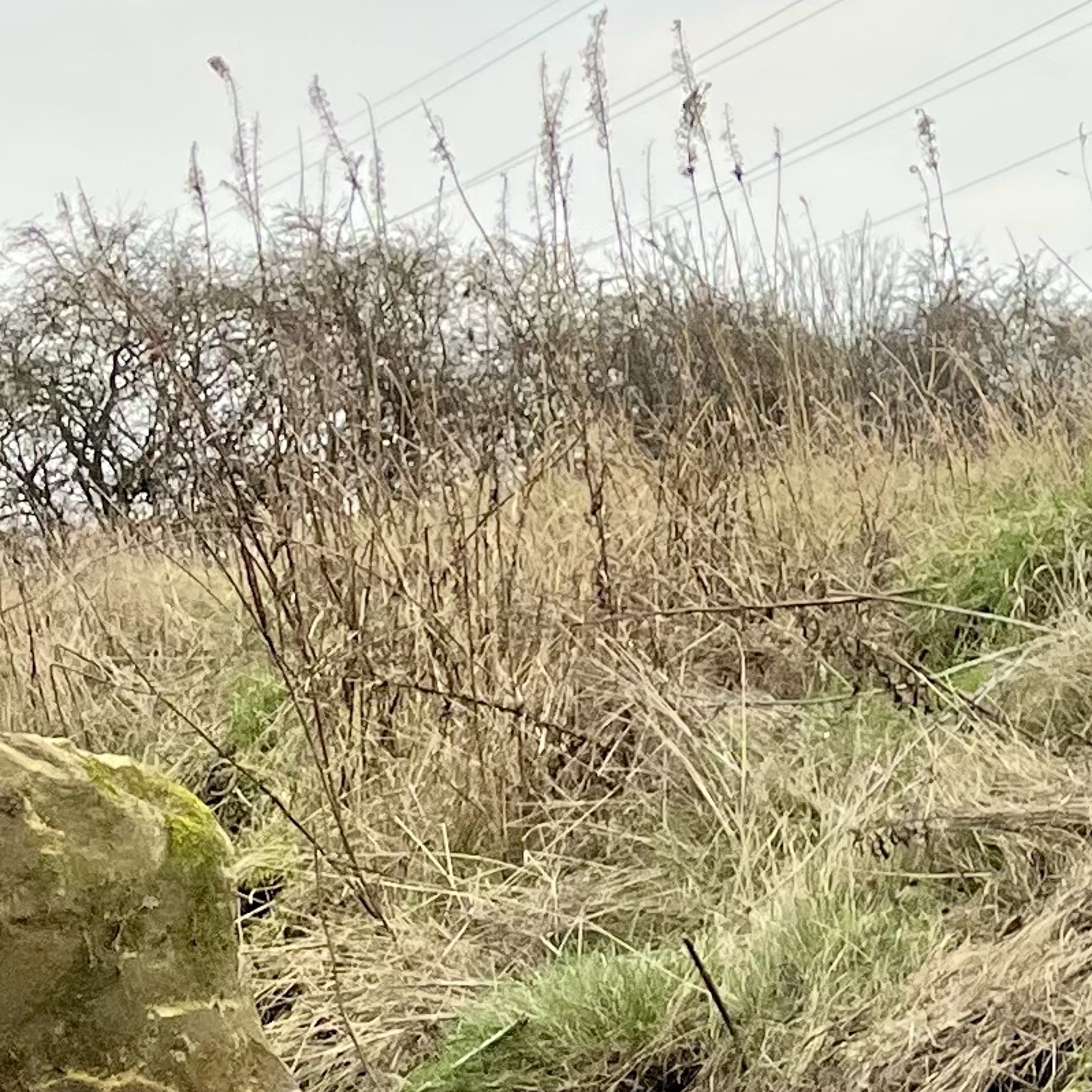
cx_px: 1652
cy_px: -40
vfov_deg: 14.7
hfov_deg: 14.0
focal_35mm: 116
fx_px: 4140
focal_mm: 5.1
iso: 40
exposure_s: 1/202
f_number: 1.6
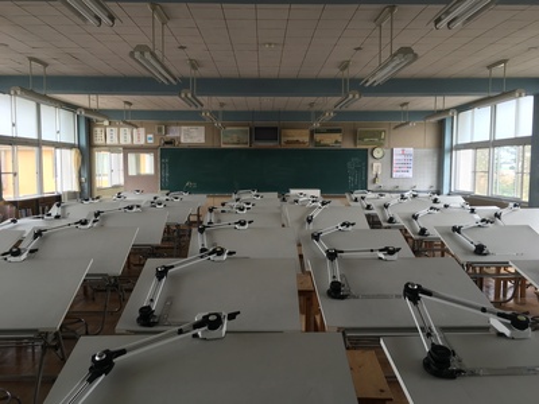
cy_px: 202
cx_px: 270
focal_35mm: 29
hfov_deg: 61.7
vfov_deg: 48.2
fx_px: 452
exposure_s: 1/60
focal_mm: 4.15
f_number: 2.2
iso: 32
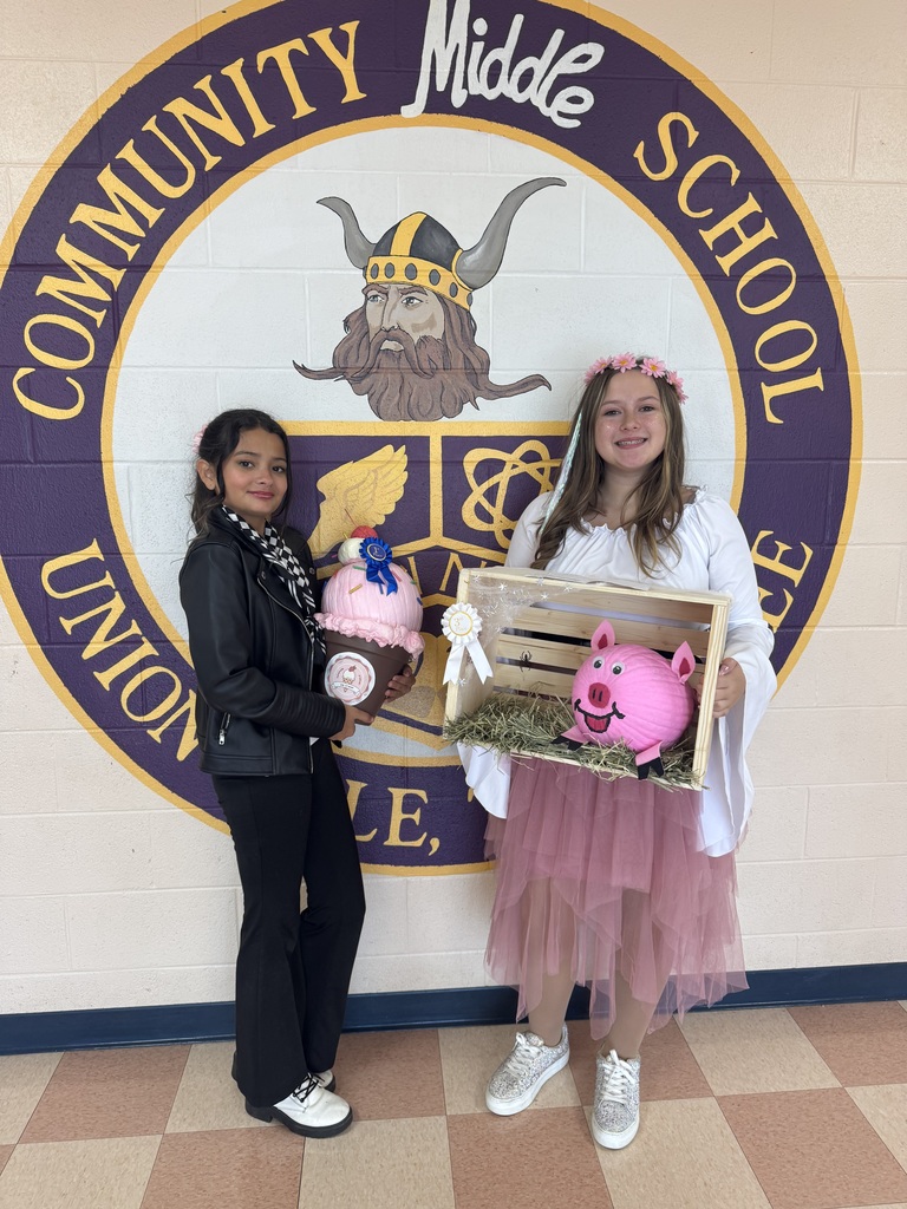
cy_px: 604
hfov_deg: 56.8
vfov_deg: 71.6
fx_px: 838
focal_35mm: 24
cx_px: 454
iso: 125
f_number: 1.78
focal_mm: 6.76
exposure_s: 1/120
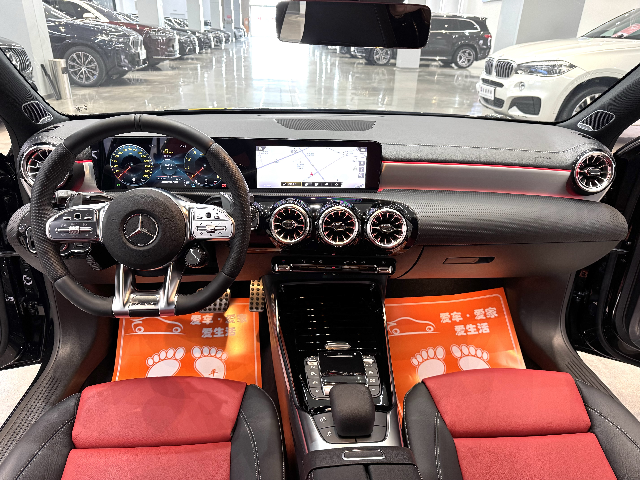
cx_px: 320
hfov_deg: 71.6
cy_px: 240
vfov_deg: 56.8
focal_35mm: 24
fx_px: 444
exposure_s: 1/60
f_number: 1.78
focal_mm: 6.76
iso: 320
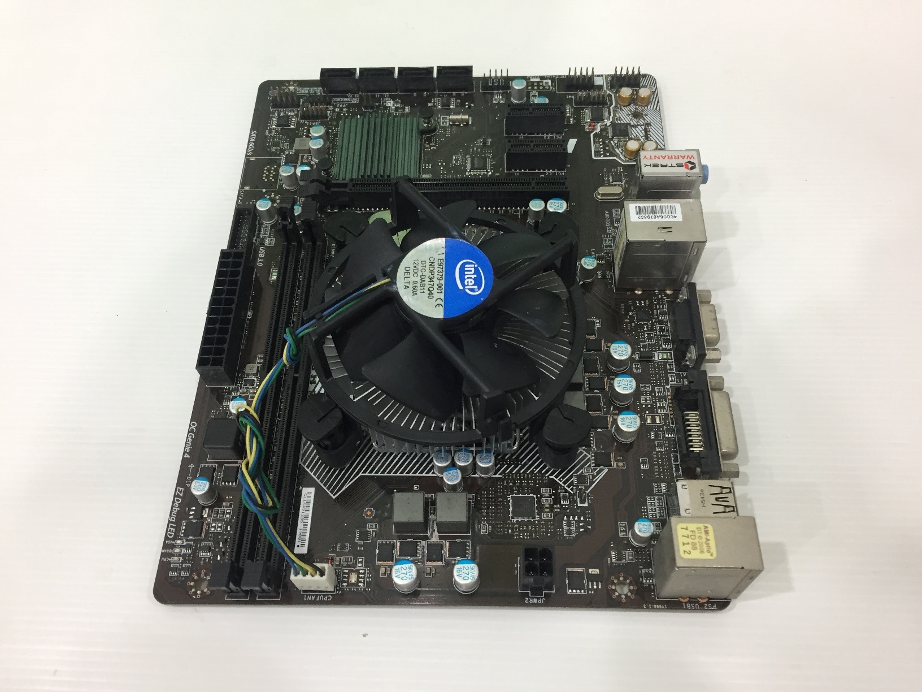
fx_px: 772
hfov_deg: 61.7
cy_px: 346
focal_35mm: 29
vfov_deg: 48.2
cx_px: 461
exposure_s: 1/33
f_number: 2.2
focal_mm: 4.15
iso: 125
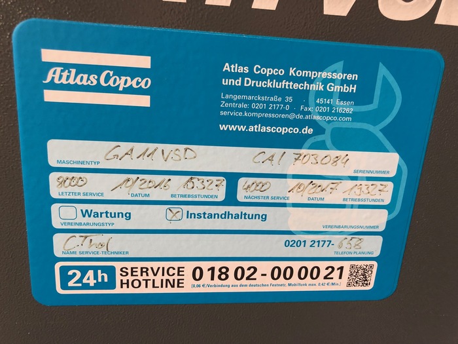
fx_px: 370
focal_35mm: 28
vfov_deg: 49.7
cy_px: 172
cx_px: 229
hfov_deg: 63.4
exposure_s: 1/20
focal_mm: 3.99
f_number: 1.8
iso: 40
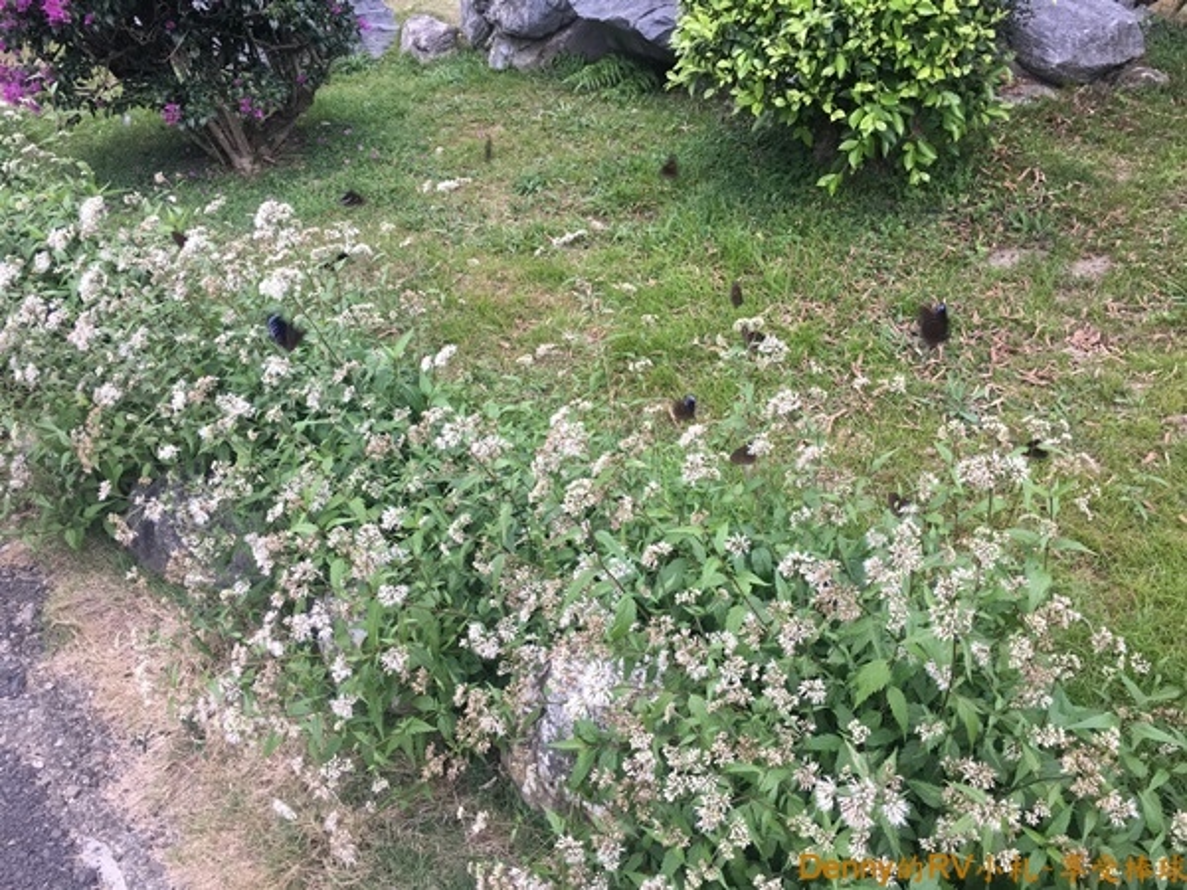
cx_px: 594
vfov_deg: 48.2
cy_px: 445
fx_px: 994
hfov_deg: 61.7
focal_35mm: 29
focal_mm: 4.15
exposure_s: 1/120
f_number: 2.2
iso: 40
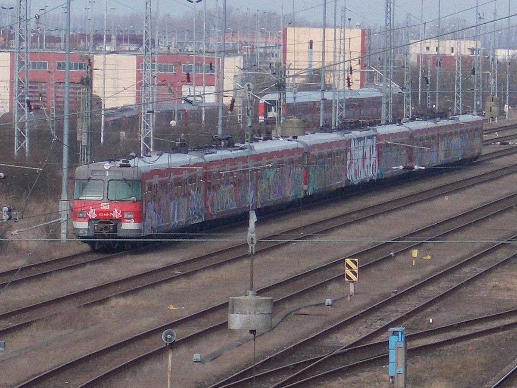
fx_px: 1942
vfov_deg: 11.4
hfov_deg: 15.2
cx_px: 258
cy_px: 194
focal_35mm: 130
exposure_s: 1/250
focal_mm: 23
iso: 80
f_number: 6.5
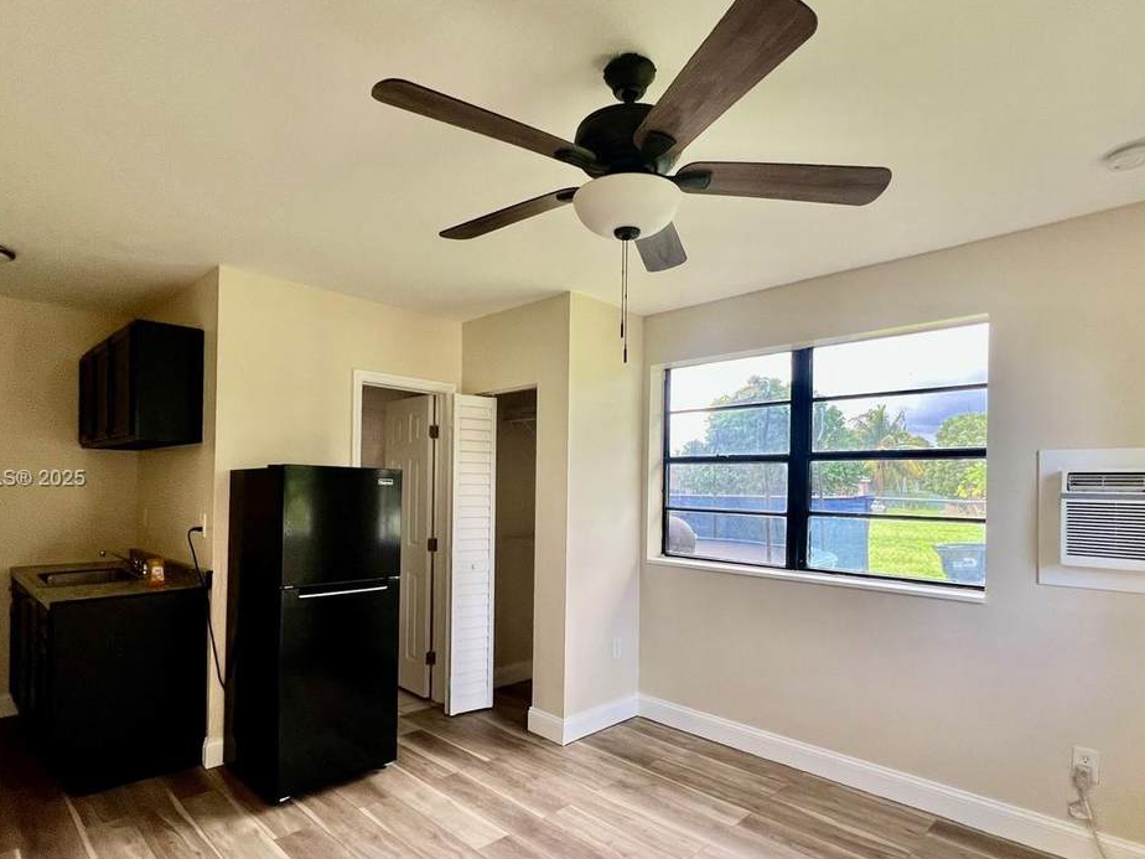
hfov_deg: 87.7
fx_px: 595
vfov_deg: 71.3
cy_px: 480
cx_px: 561
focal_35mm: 18
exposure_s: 1/99
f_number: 1.8
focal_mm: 1.57
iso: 100
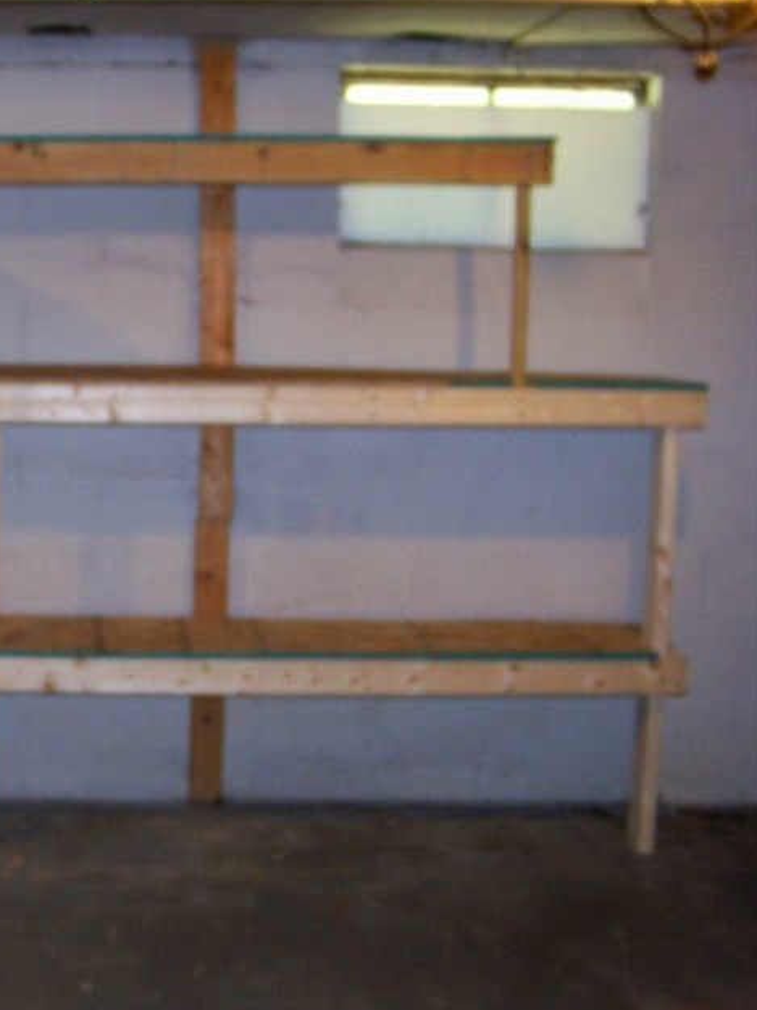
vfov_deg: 35.6
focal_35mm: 54
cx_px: -65
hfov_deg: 25.2
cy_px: 520
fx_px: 1576
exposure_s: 1/30
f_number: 2.8
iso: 200
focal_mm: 5.85
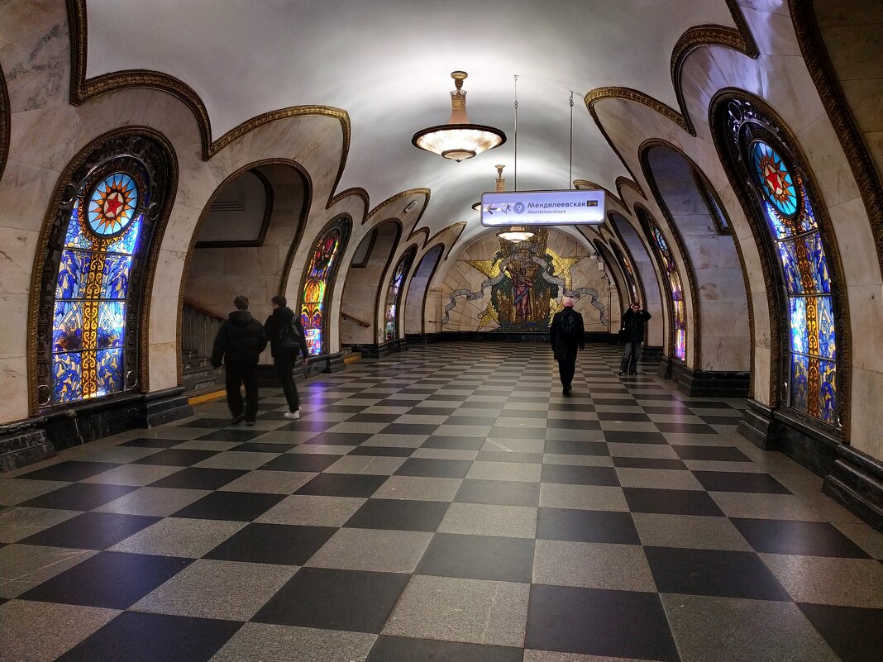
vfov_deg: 56.8
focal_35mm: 24
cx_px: 442
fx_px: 612
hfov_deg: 71.6
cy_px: 331
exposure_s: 1/25
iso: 400
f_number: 1.9
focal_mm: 3.94
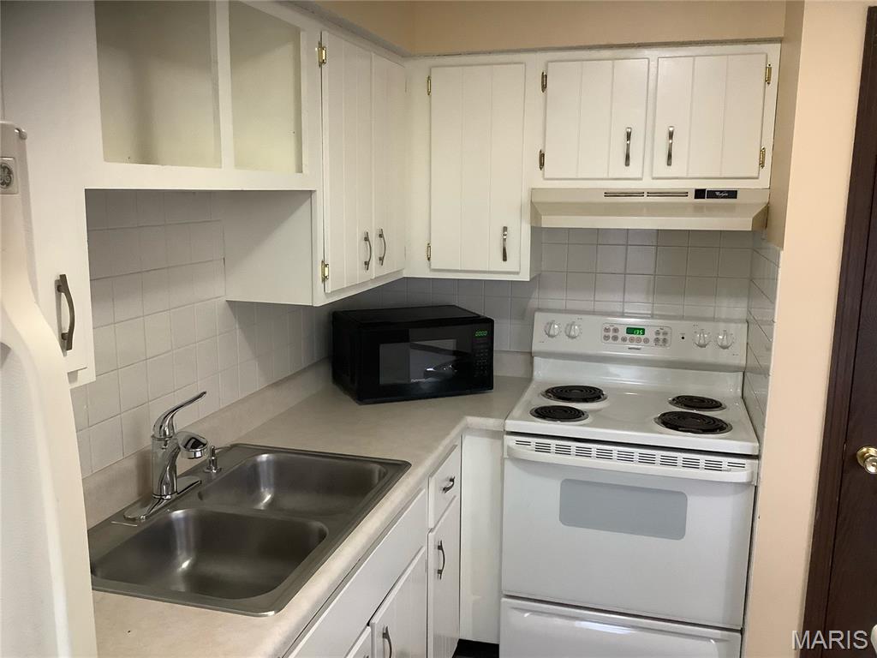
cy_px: 329
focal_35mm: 31
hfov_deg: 58.4
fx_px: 785
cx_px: 438
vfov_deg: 45.4
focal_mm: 3.3
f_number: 2.4
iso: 320
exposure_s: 1/60
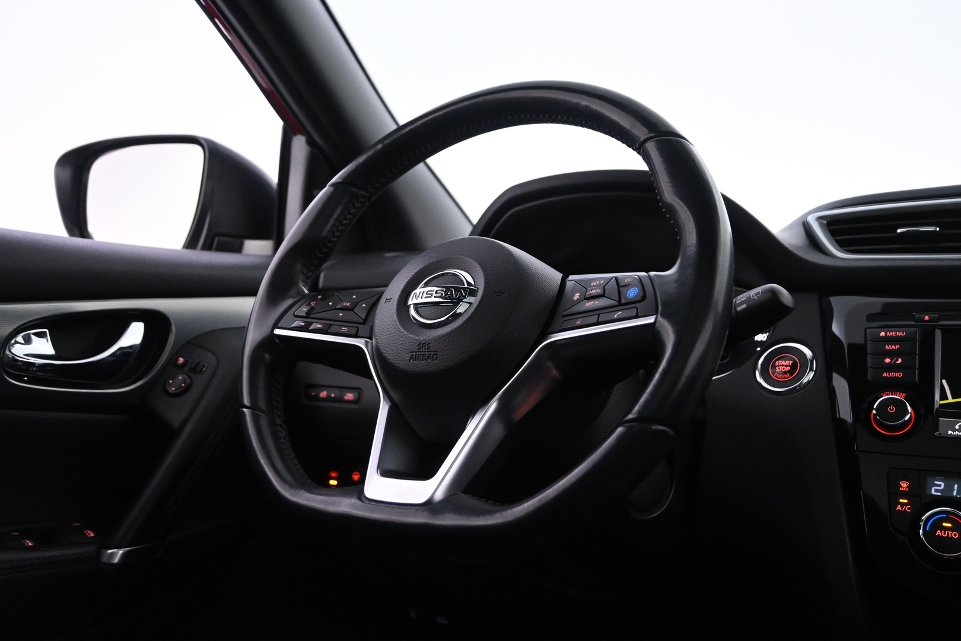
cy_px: 320
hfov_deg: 60.7
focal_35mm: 31
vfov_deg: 42.6
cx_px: 480
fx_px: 821
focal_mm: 20.5
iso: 3200
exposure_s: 1/50
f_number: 3.8
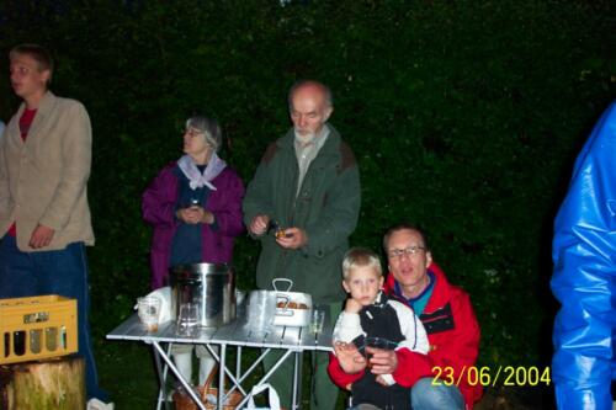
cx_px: 308
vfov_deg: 37.8
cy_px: 205
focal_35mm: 35
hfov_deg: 54.5
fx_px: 599
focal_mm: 7.5
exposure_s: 1/30
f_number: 2.8
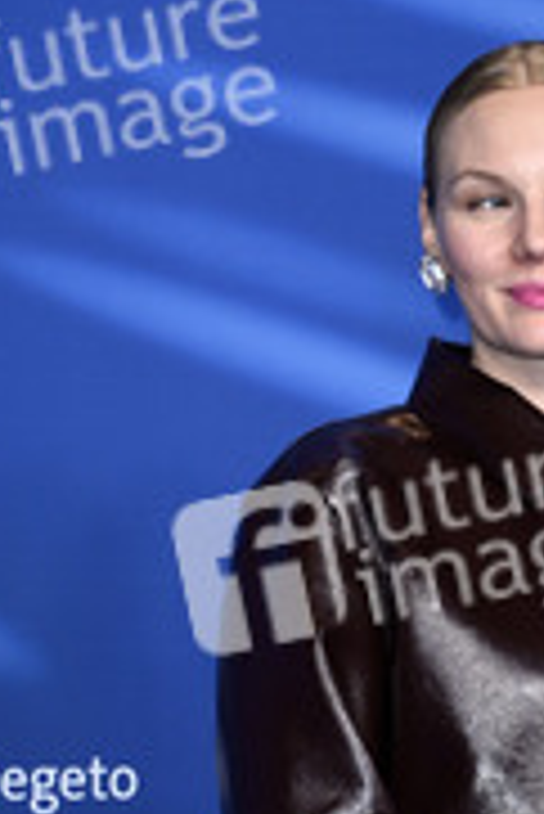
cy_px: 774
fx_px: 5791
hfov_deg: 5.4
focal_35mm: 256
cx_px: 535
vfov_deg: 8.0
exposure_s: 1/250
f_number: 5.6
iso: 1000
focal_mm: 116
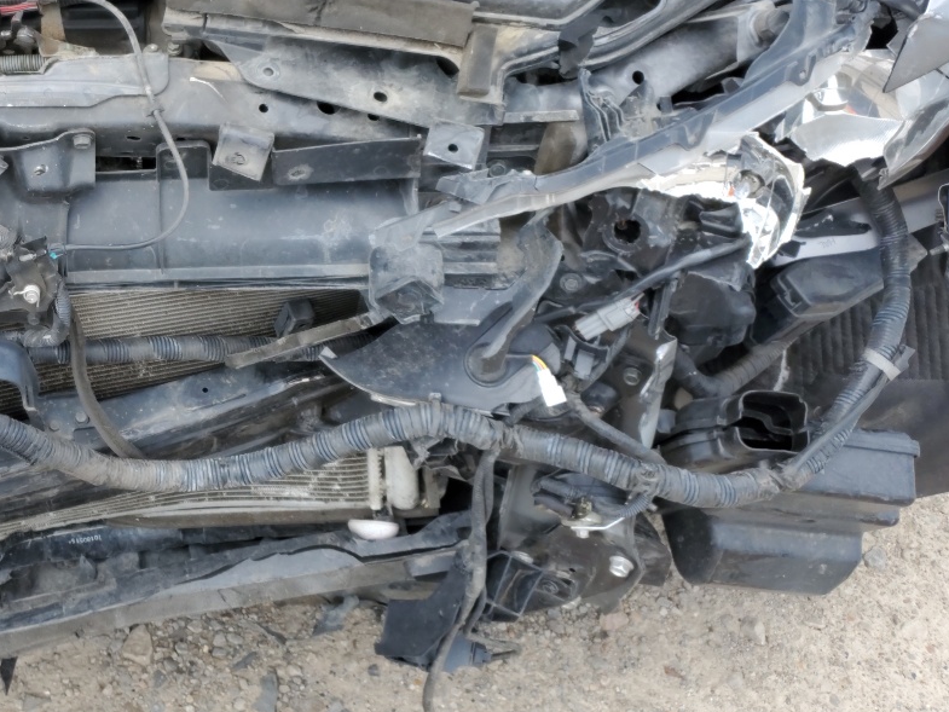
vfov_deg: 27.1
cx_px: 123
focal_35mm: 53
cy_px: 172
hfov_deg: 34.5
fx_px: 1453
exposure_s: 1/714
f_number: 1.5
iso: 50
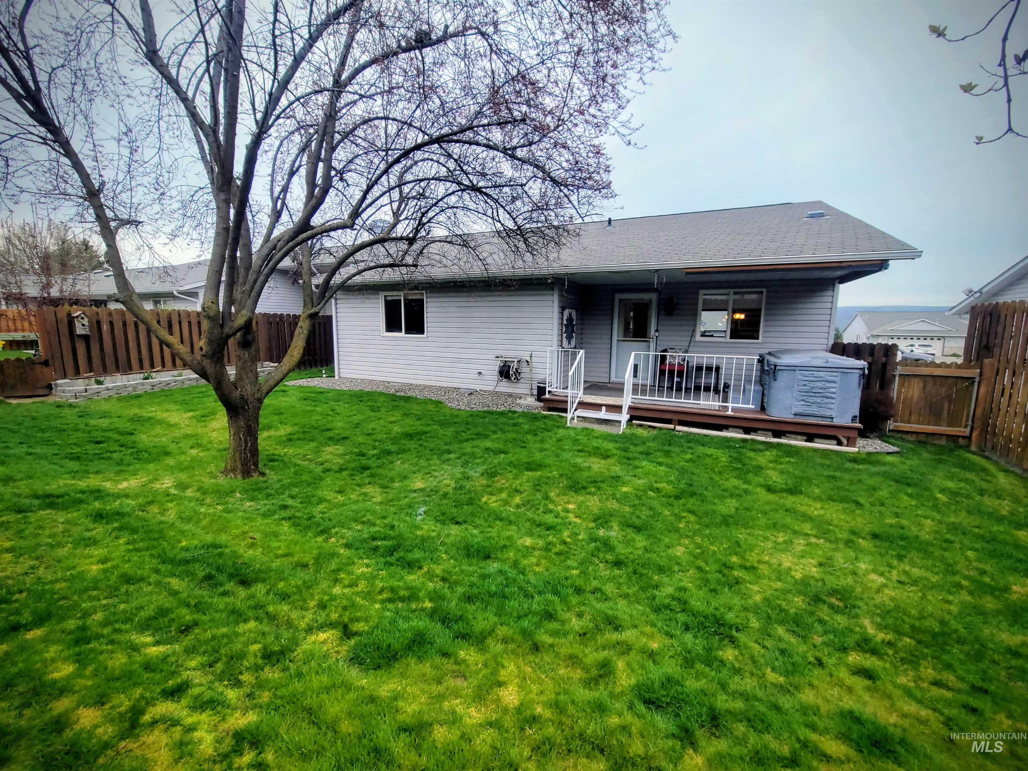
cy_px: 386
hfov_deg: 106.2
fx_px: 386
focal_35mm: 13
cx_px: 514
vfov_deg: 89.9
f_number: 2.2
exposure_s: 1/547
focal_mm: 2.2
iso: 64
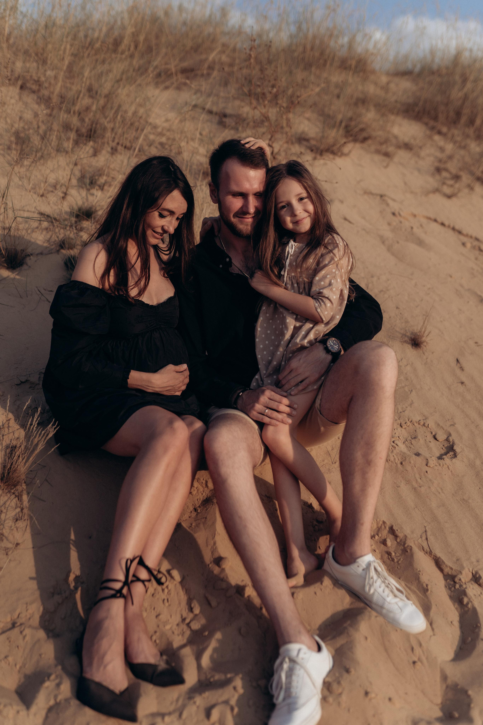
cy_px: 362
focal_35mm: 35
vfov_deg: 54.4
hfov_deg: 37.9
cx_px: 242
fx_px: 704
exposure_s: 1/2500
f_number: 2
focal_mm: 35
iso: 100
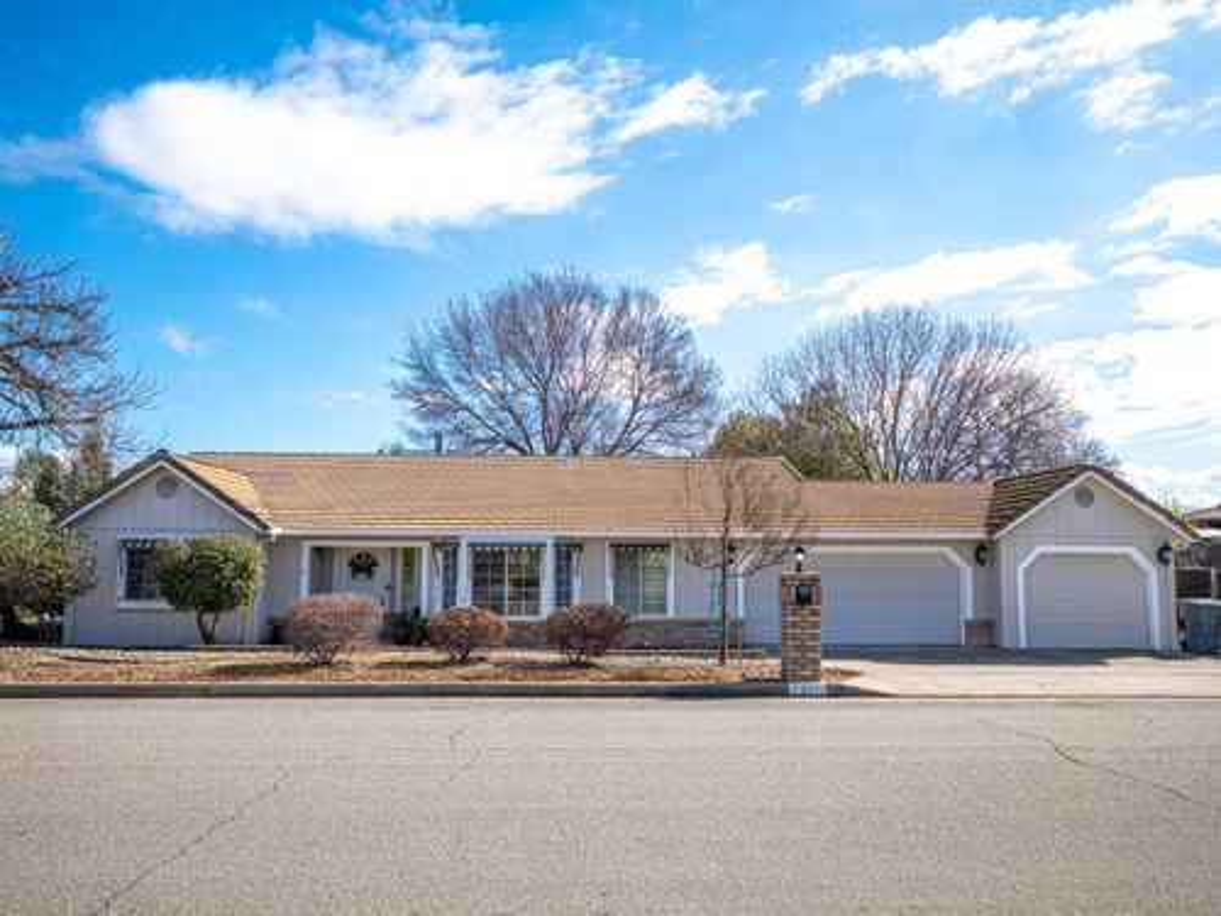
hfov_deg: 63.4
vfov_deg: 49.7
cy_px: 458
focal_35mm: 28
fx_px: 988
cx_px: 610
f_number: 2.8
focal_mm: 14
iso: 100
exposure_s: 1/8000
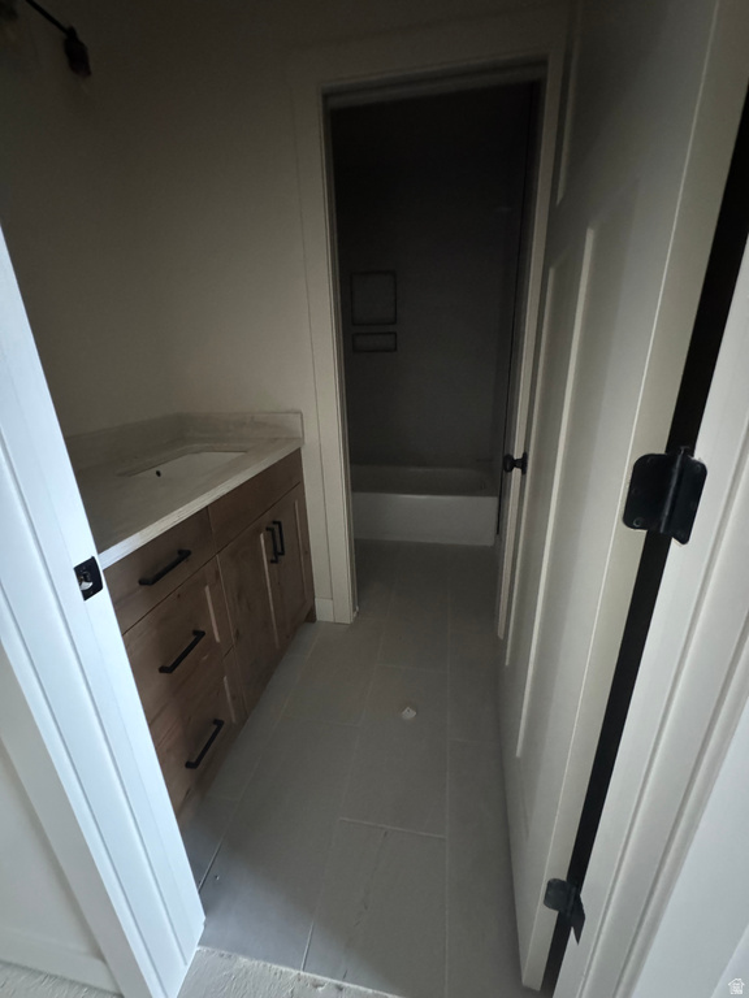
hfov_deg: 85.7
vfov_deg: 102.1
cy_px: 499
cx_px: 374
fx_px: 404
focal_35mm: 14
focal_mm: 2.22
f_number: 2.2
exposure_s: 1/30
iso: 2500
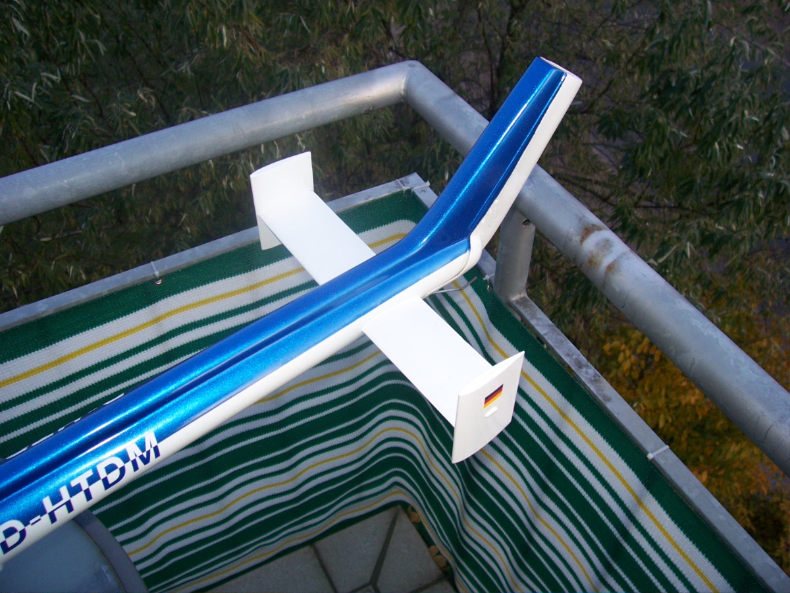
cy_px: 296
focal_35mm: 34
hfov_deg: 54.0
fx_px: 776
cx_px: 395
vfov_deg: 41.8
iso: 80
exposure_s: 1/60
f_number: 2.7
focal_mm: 5.6
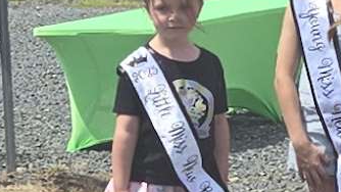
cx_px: 469
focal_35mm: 75
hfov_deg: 24.0
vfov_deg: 16.1
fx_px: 678
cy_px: 64
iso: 25
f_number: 1.8
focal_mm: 5.4
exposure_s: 1/2436
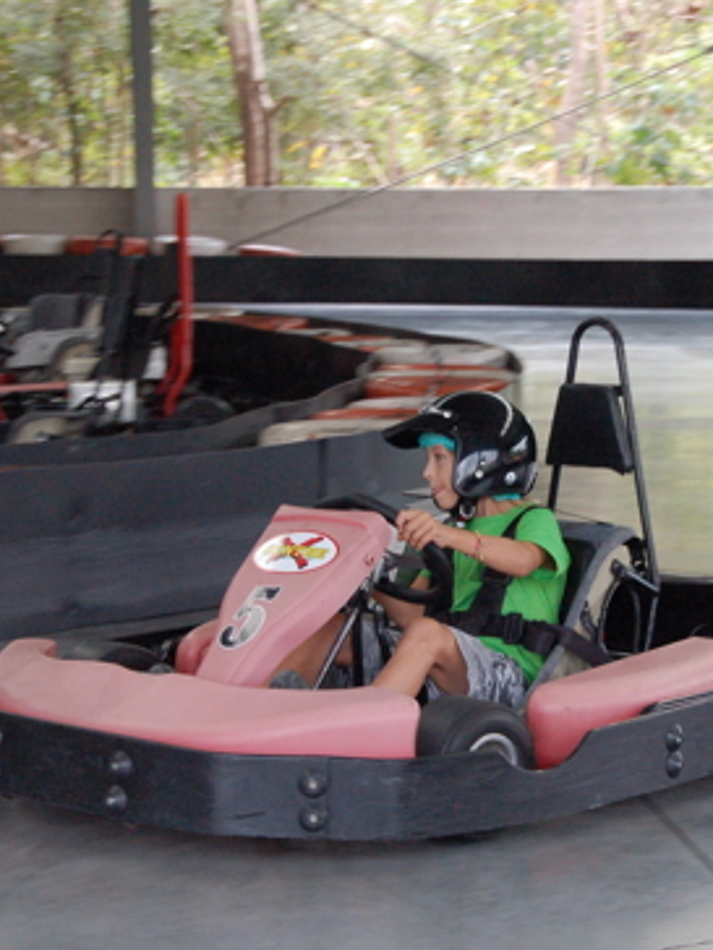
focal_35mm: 109
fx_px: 2993
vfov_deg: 18.0
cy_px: 475
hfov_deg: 13.6
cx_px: 494
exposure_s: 1/200
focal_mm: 50
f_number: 7.1
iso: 1600
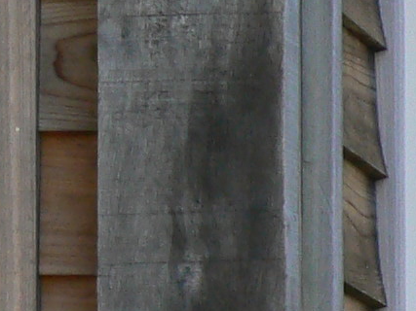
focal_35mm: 475
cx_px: 1310
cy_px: 641
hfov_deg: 4.0
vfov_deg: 3.1
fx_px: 5707
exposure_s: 1/125
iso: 80
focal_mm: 12
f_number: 4.5
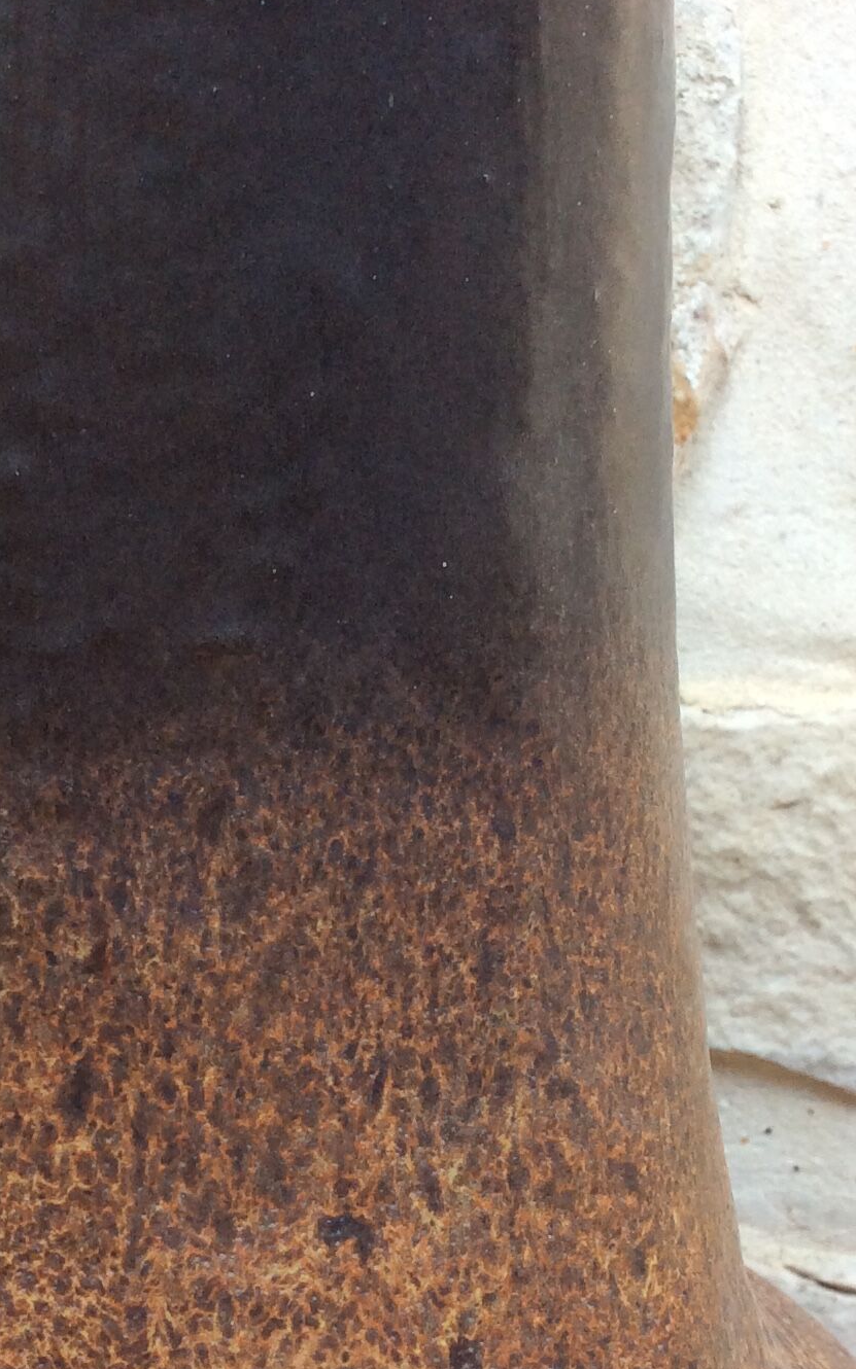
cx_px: 205
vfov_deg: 30.9
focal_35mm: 66
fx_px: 2464
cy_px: 879
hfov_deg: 19.6
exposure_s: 1/100
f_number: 2.4
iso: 40
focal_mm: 3.3
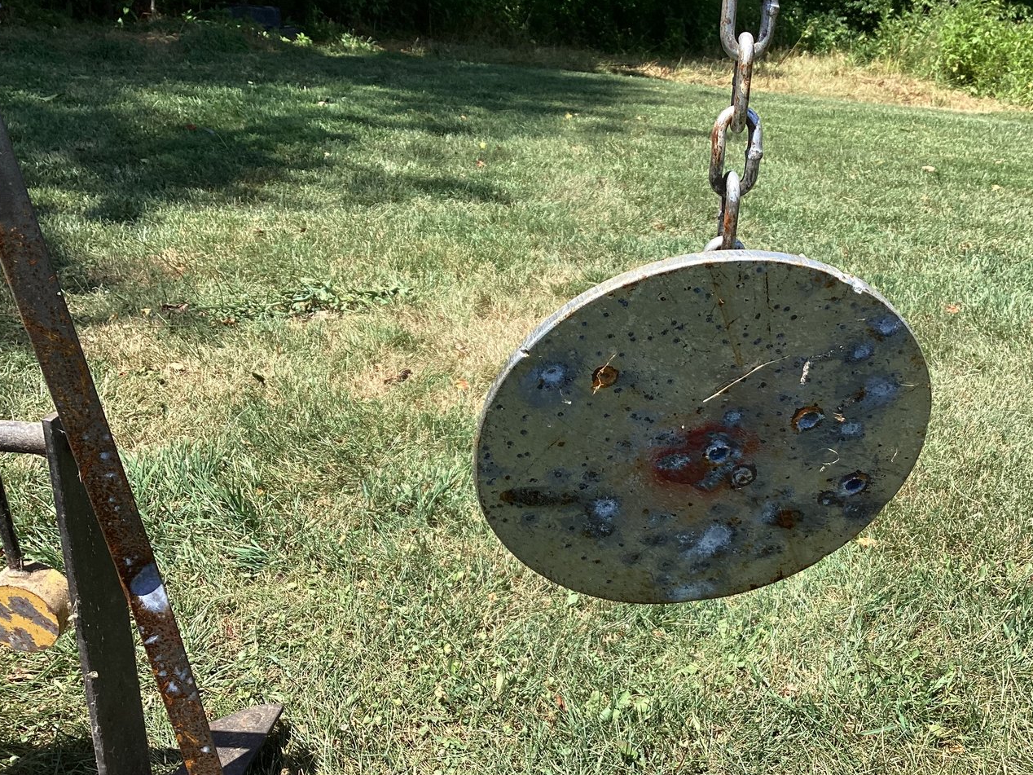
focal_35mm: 37
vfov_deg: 38.6
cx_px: 604
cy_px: 446
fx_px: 1104
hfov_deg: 49.9
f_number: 2.4
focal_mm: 3.3
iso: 25
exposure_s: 1/662
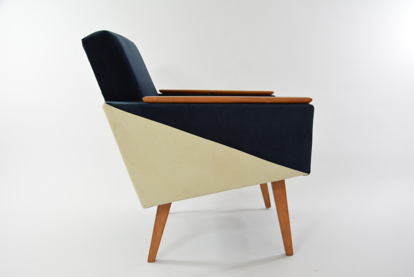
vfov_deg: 36.9
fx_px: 414
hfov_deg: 53.1
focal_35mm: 36
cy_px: 138
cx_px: 207
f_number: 5.6
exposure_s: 1/60
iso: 400
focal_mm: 24
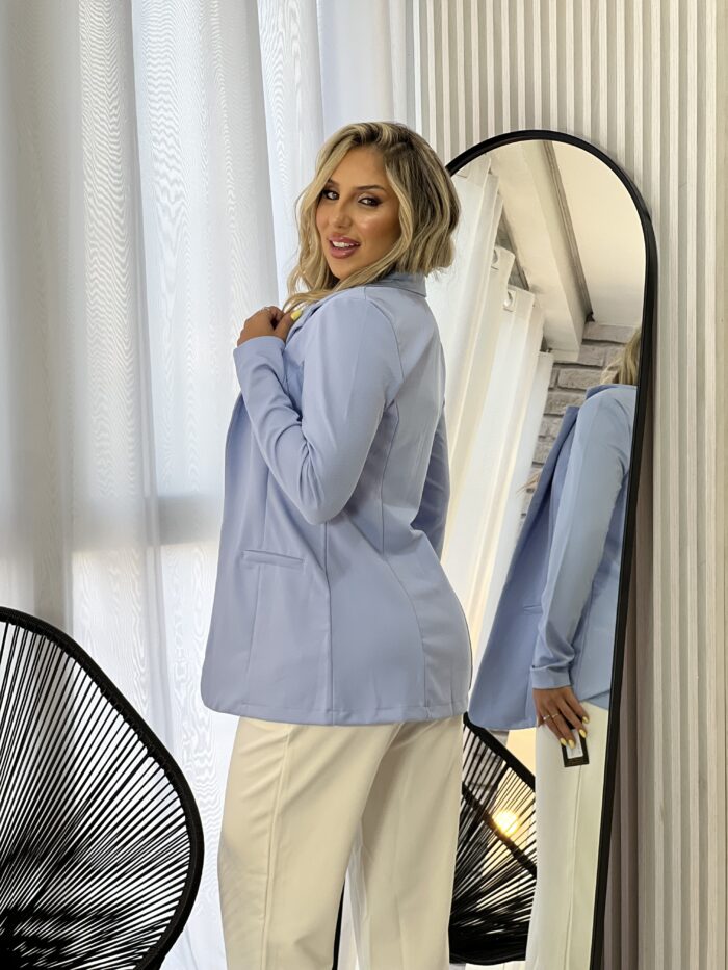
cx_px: 364
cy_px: 485
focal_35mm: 77
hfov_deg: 19.1
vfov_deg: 25.3
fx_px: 2159
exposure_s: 1/120
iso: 64
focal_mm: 9
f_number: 2.8
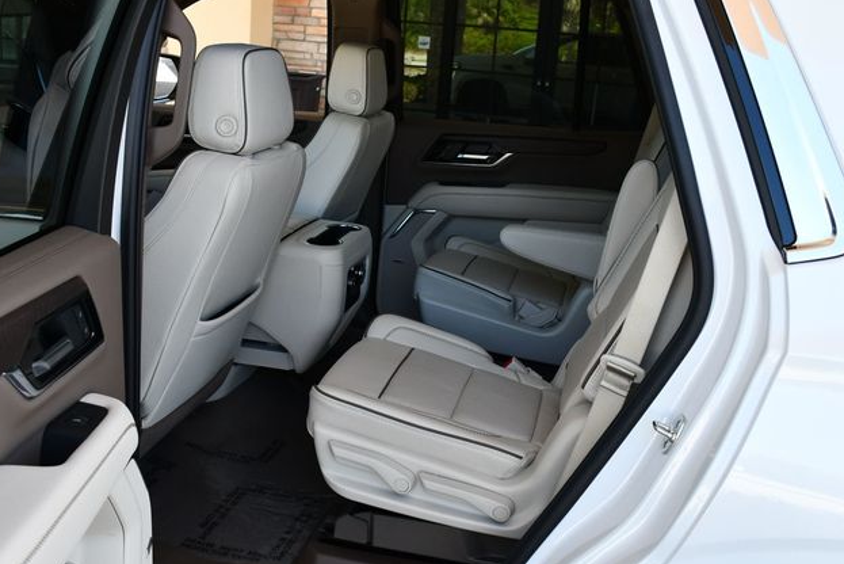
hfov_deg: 51.9
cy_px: 285
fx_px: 868
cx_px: 412
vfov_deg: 36.0
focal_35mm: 37
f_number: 5
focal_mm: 18
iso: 400
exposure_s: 1/250
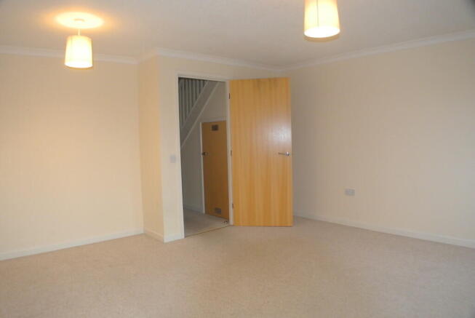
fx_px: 423
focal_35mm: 32
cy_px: 159
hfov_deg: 58.7
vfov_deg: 41.2
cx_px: 238
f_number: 3.8
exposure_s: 1/60
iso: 900
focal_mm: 12.2
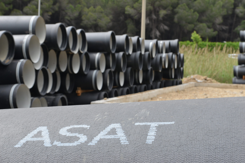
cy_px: 82
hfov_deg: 28.8
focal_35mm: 70
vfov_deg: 19.5
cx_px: 122
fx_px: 477
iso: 500
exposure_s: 1/160
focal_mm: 70
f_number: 13
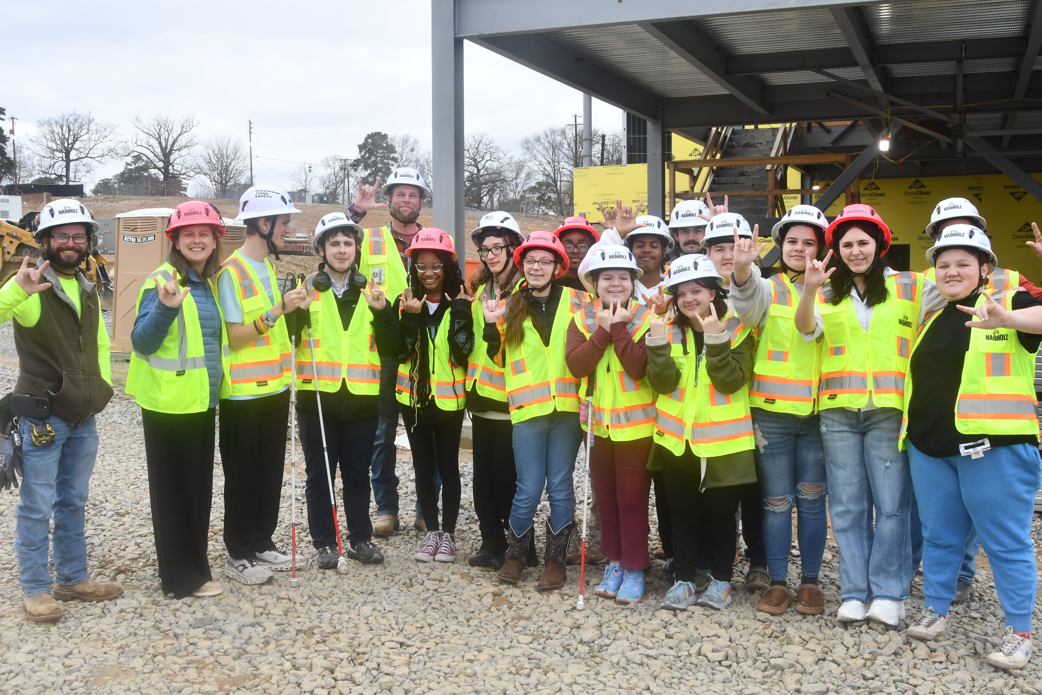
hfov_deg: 53.1
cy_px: 348
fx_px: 1042
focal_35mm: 36
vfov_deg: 36.9
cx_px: 521
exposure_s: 1/200
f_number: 10
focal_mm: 24
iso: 320
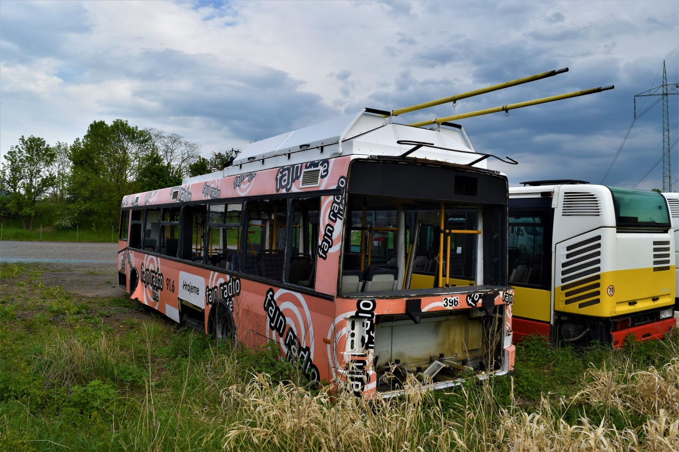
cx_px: 340
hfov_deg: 67.4
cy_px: 226
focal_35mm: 27
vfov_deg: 47.9
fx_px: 509
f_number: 9
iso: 200
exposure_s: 1/320
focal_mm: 18
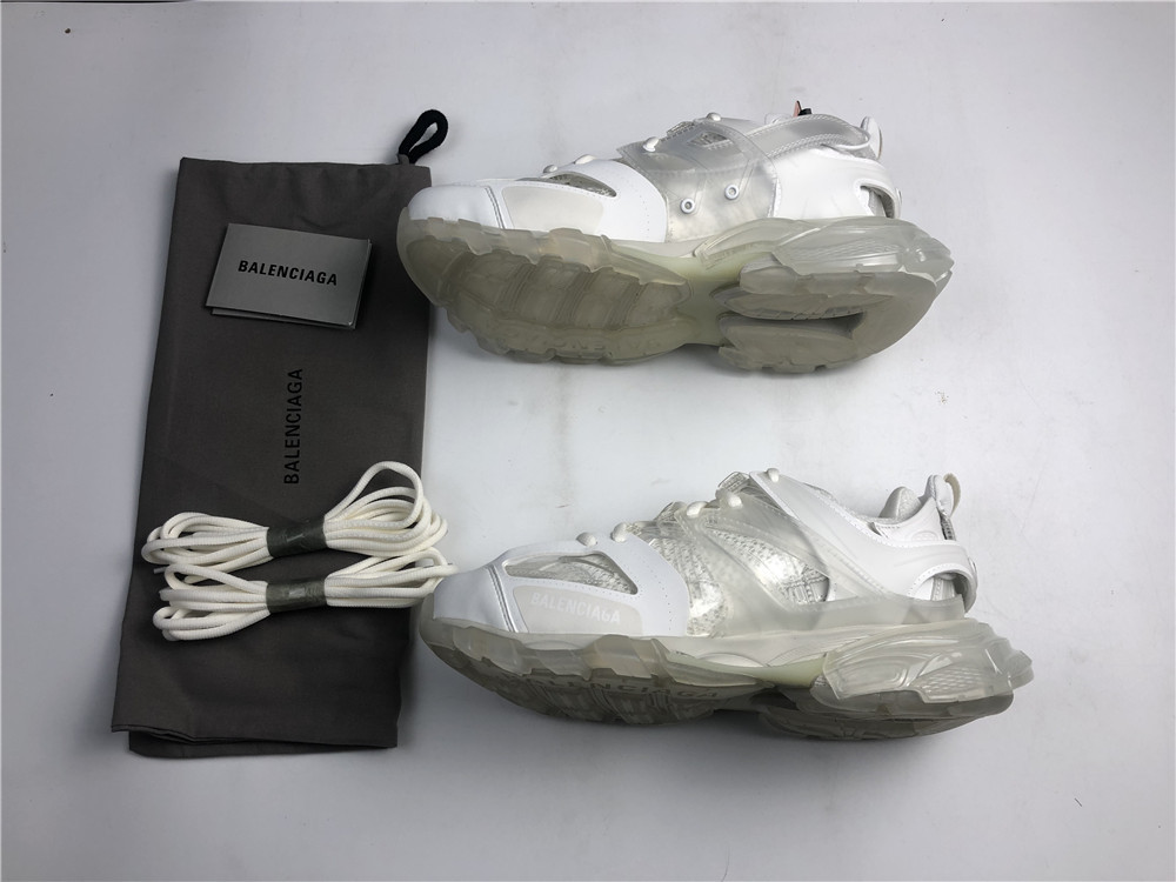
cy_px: 441
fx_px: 951
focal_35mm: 28
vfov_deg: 49.7
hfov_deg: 63.4
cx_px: 588
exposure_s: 1/100
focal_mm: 4
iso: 25
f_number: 1.8
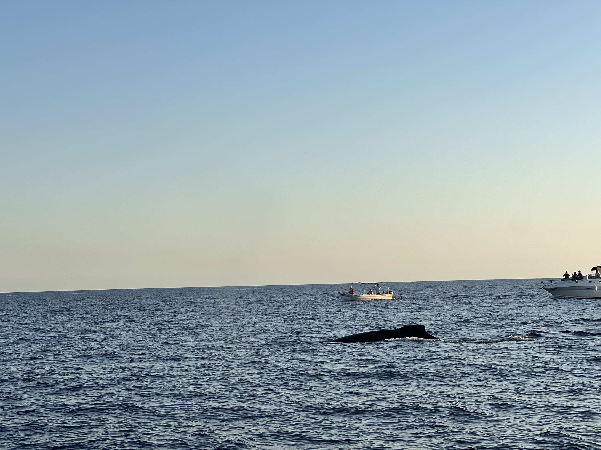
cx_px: 300
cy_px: 225
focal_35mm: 77
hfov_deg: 25.3
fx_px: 1337
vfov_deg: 19.1
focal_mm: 9
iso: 32
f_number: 2.8
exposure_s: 1/694
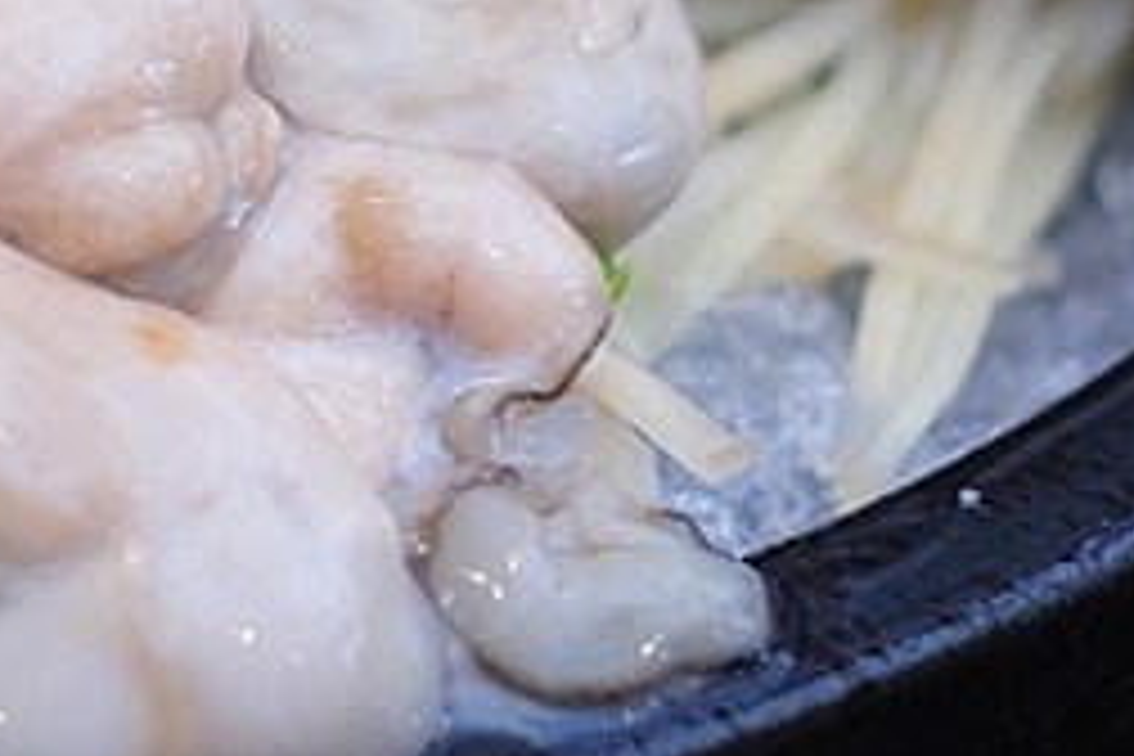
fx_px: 3717
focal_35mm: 118
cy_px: -180
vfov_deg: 11.4
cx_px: 63
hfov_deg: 17.0
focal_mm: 23
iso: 1000
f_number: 2.8
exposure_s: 1/125
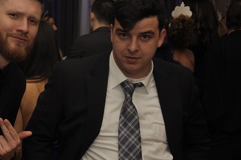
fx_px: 555
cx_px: 22
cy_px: 88
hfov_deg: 23.8
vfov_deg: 16.4
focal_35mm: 83
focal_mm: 28
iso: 400
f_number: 5
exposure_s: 1/60
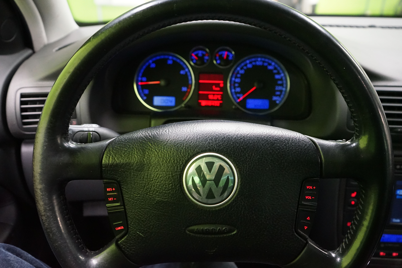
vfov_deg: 42.3
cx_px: 201
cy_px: 134
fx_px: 346
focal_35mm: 31
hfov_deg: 60.3
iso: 6400
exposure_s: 1/50
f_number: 5
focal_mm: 31
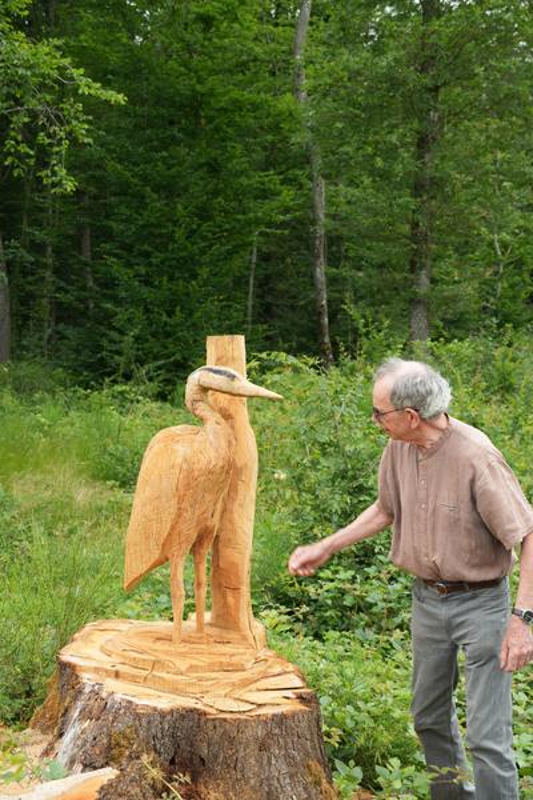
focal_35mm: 60
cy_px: 400
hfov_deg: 22.6
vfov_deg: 33.4
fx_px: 1332
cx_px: 266
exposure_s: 1/80
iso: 100
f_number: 5.6
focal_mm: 40
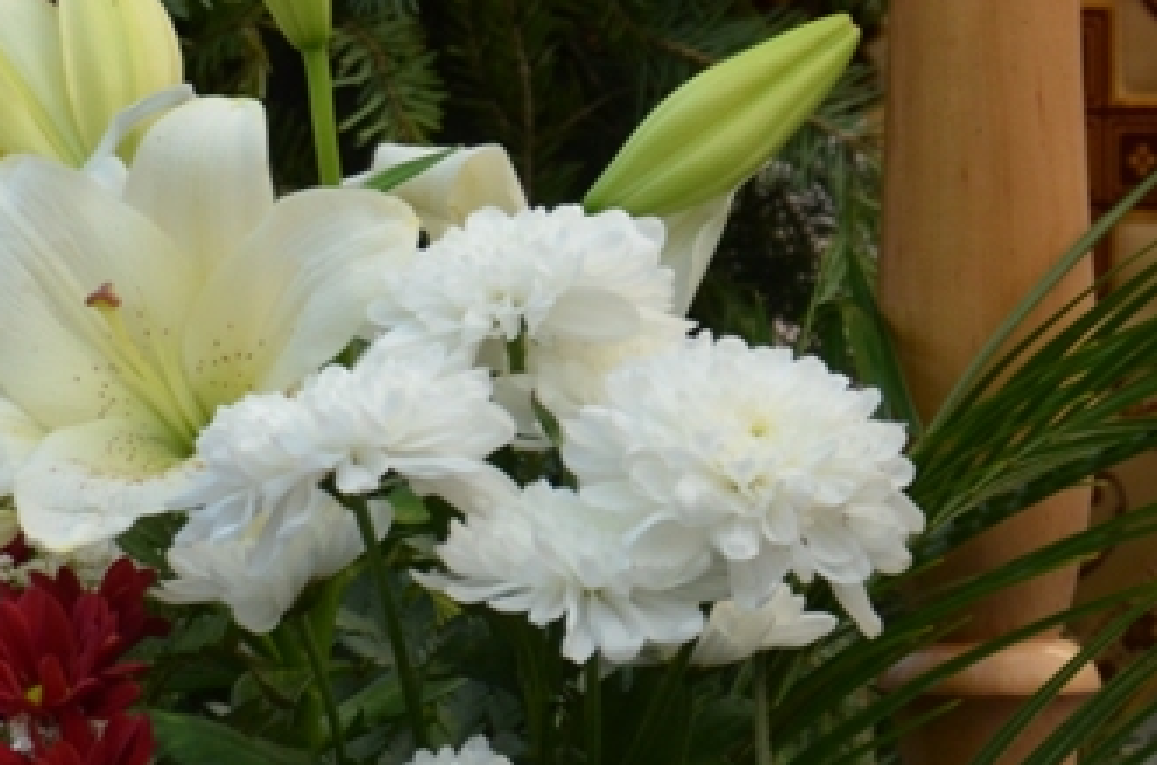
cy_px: 217
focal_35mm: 552
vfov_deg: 2.5
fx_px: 17690
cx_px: -626
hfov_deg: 3.7
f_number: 5.6
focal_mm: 105
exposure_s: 1/250
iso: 400
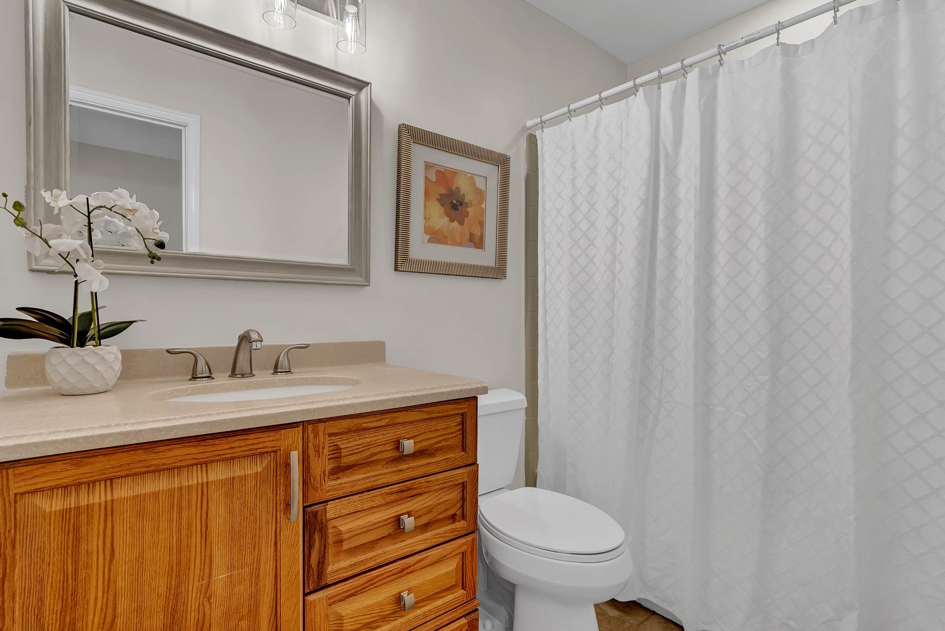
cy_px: 316
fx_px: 420
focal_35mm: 16
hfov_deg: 96.7
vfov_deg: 73.8
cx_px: 472
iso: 250
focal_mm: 16
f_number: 9
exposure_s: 1/15
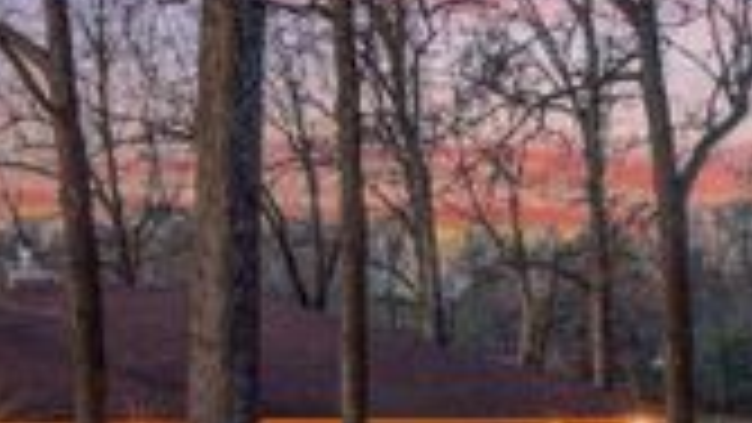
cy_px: 466
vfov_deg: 15.9
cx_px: -189
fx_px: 1470
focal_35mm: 74
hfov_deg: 25.3
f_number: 9
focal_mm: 15.7
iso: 200
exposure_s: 1/80
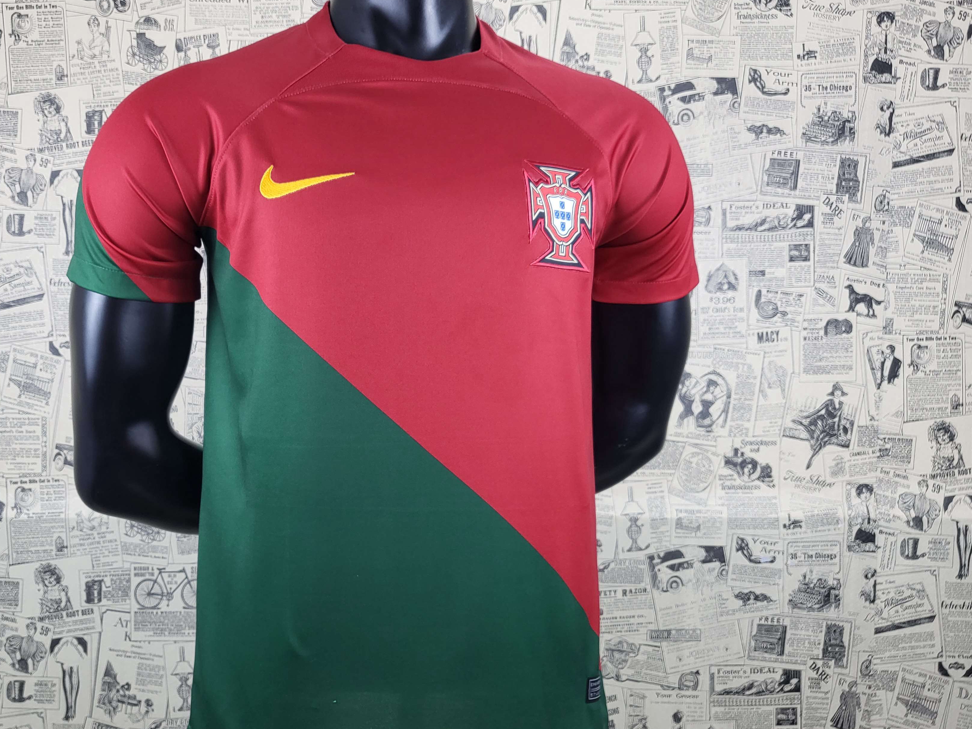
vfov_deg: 44.2
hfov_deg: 56.4
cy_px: 382
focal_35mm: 32
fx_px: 899
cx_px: 393
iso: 125
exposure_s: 1/100
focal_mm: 4.25
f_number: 1.8
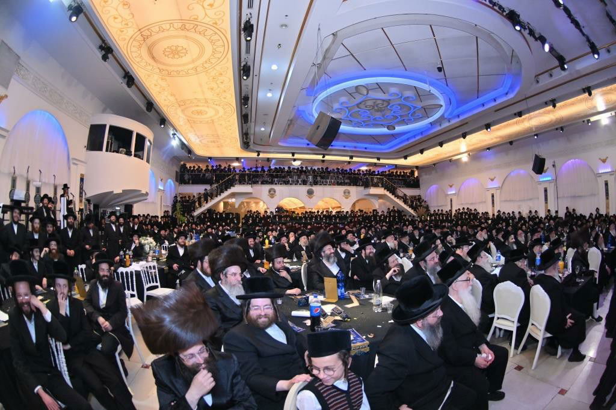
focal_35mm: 15
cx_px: 308
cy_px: 205
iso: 500
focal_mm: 10.5
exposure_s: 1/200
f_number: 2.8
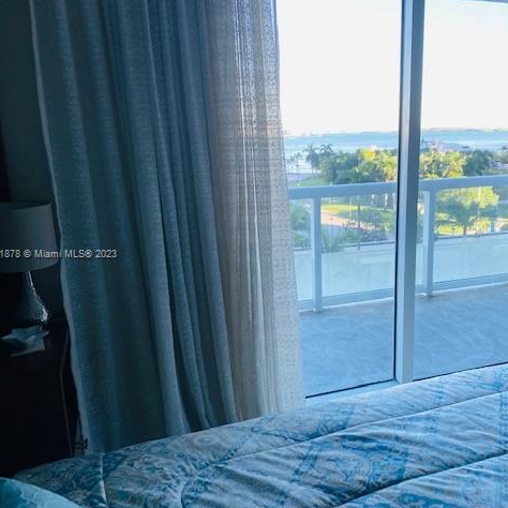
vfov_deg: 52.5
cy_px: 255
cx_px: 312
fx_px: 515
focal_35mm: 31
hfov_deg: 52.1
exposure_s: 1/122
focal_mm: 4.25
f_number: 1.8
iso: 80
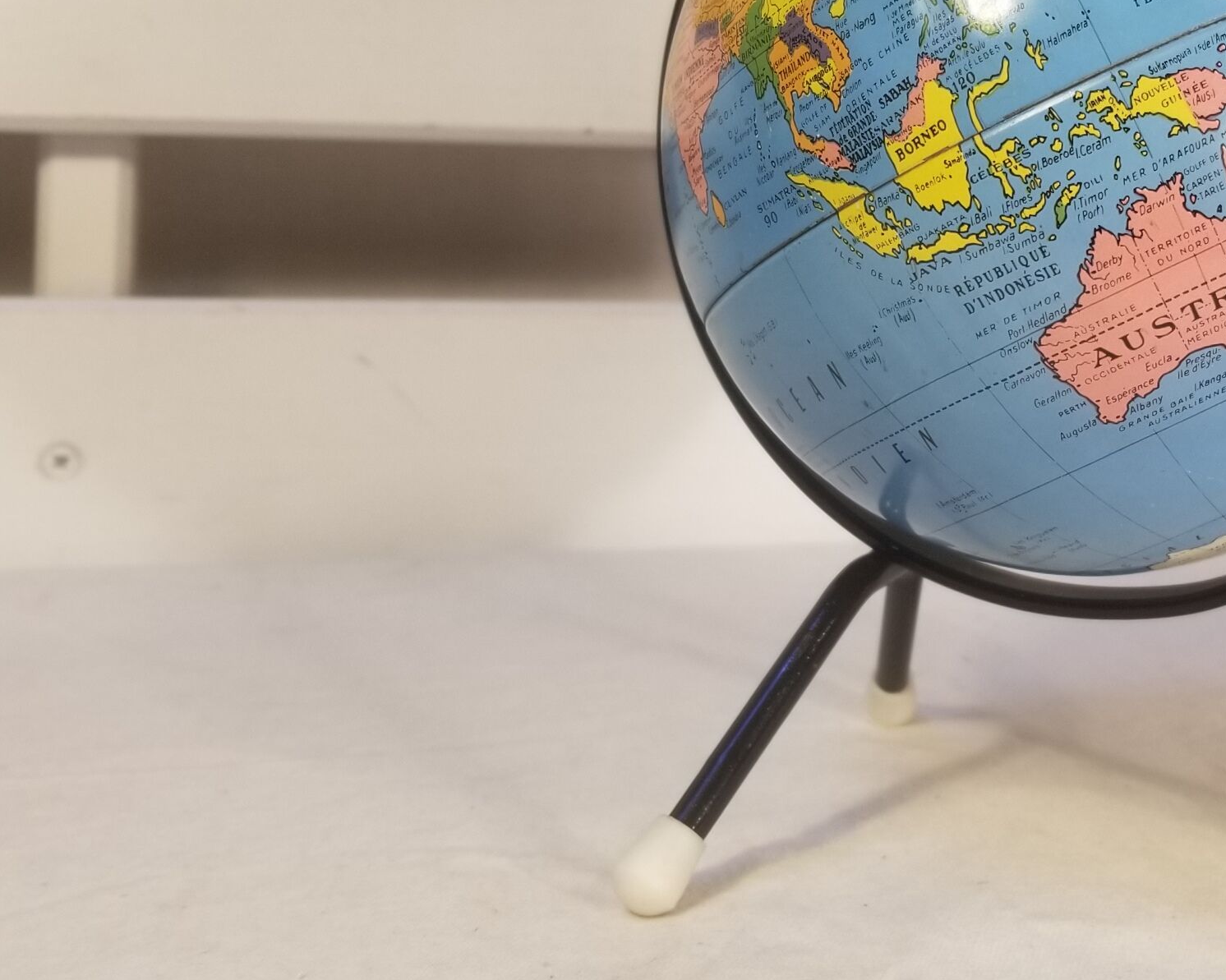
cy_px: 344
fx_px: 1778
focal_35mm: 49
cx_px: 1012
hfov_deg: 36.5
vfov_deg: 30.6
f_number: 1.7
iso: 64
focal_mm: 4.25
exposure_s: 1/100
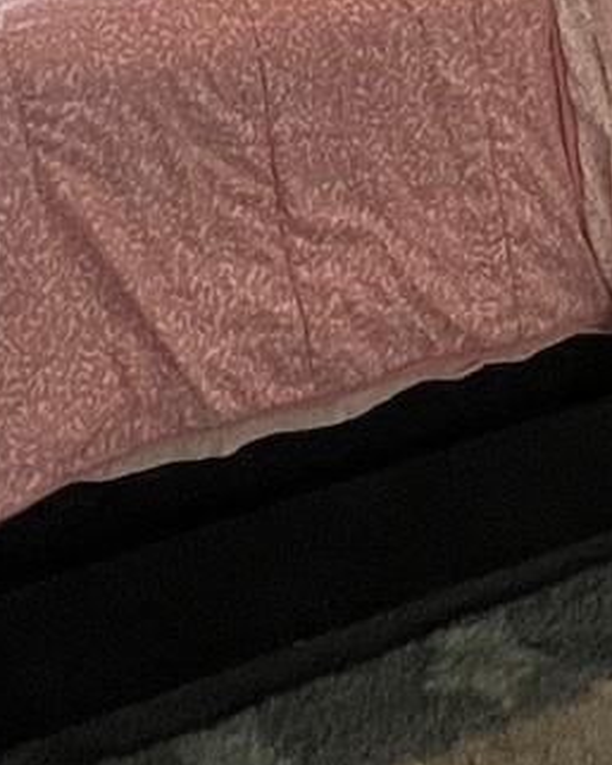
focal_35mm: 81
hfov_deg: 18.9
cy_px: -791
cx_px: 274
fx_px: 1833
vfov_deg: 17.0
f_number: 1.8
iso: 125
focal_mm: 1.57
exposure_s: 1/120
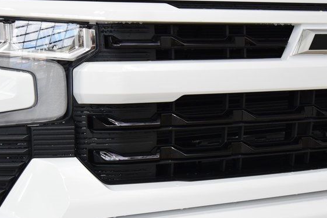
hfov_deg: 21.8
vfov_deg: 14.6
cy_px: 192
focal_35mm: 93
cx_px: 215
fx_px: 845
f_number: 6.3
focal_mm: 34
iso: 1600
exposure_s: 1/60
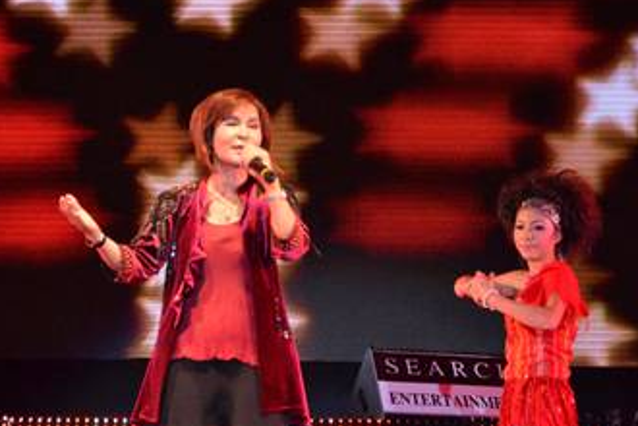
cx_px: 199
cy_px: 316
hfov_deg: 8.2
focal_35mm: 251
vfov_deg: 5.5
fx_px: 4448
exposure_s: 1/250
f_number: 5.6
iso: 3200
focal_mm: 92
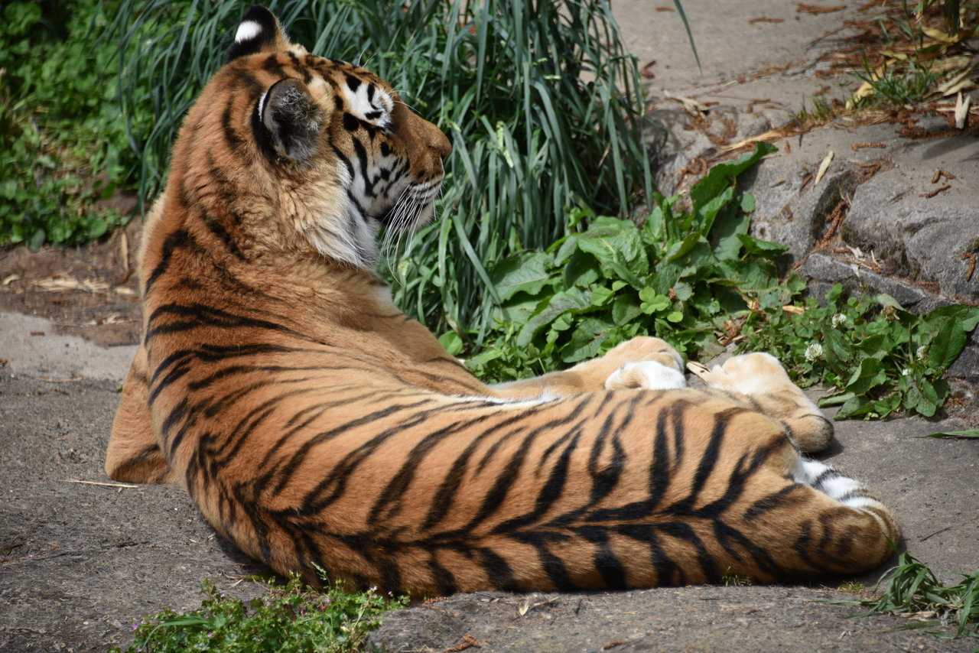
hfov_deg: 6.9
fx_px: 8160
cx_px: 490
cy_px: 326
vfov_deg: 4.6
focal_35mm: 300
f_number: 5.6
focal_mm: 300
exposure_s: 1/640
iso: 160
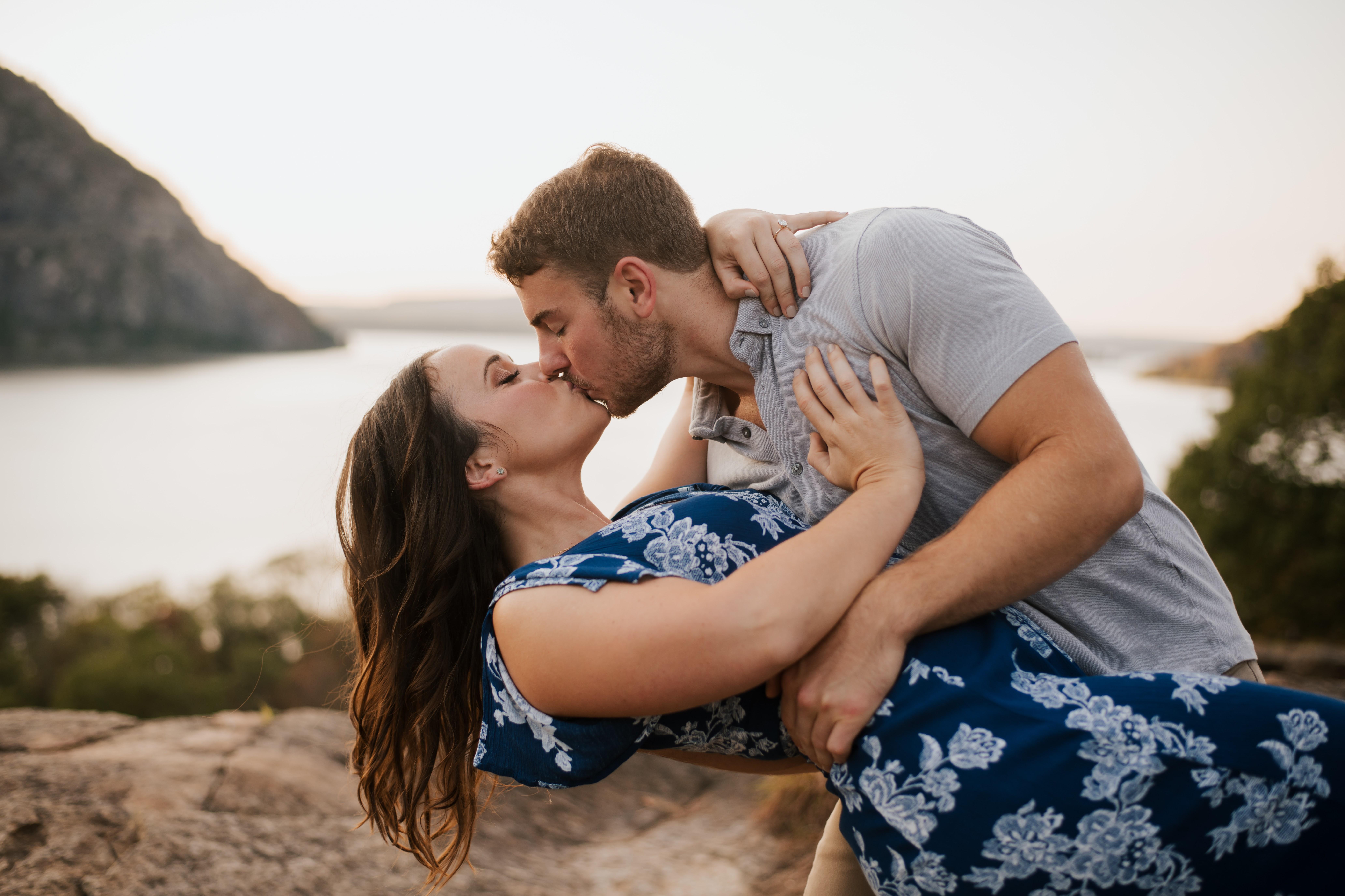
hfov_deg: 39.6
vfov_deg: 27.0
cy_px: 448
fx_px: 1868
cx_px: 672
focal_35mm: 50
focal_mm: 50
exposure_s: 1/400
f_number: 2.2
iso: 125
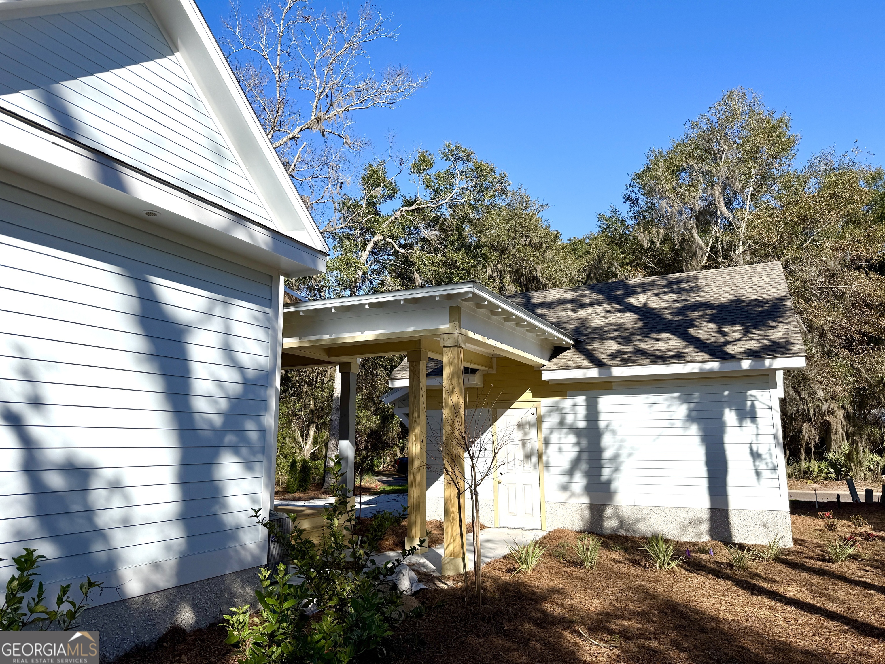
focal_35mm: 24
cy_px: 332
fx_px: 614
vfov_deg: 56.8
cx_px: 442
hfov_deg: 71.6
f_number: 1.78
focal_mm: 6.76
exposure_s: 1/5714
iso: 80
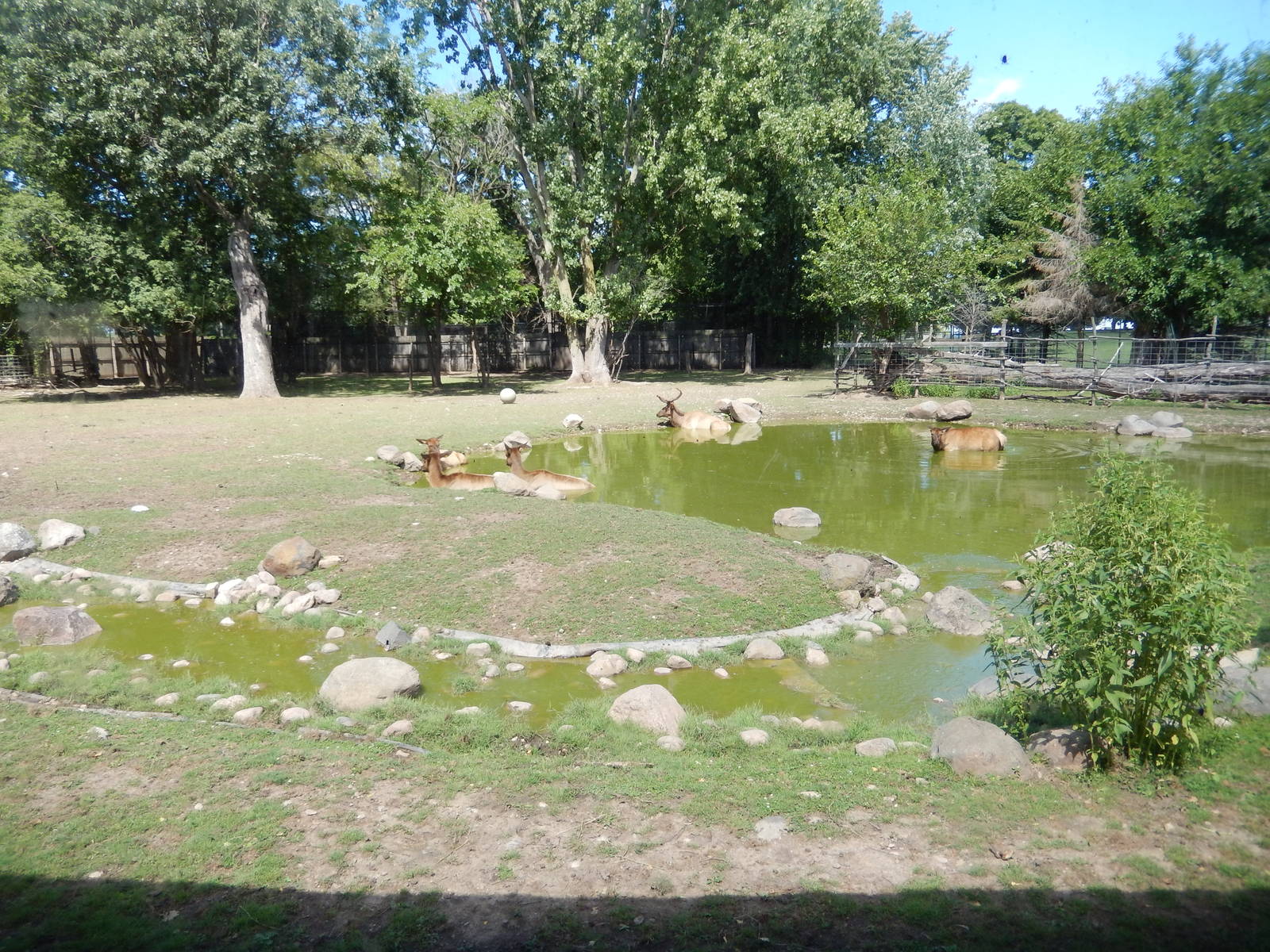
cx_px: 635
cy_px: 476
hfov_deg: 69.4
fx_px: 917
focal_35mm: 25
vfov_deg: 54.9
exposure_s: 1/400
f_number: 3.4
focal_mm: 4.5
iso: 125
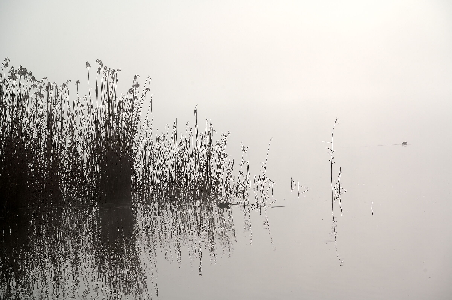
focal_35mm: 200
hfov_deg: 10.3
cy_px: 150
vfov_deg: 6.9
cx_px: 226
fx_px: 2509
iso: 100
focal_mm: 200
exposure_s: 1/640
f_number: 9
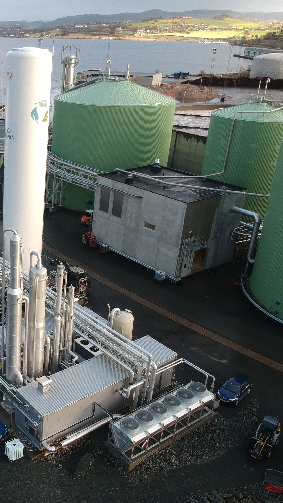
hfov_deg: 29.2
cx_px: -21
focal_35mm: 37
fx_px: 494
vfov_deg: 54.0
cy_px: 249
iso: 100
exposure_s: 1/120
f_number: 2.6
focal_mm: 4.49
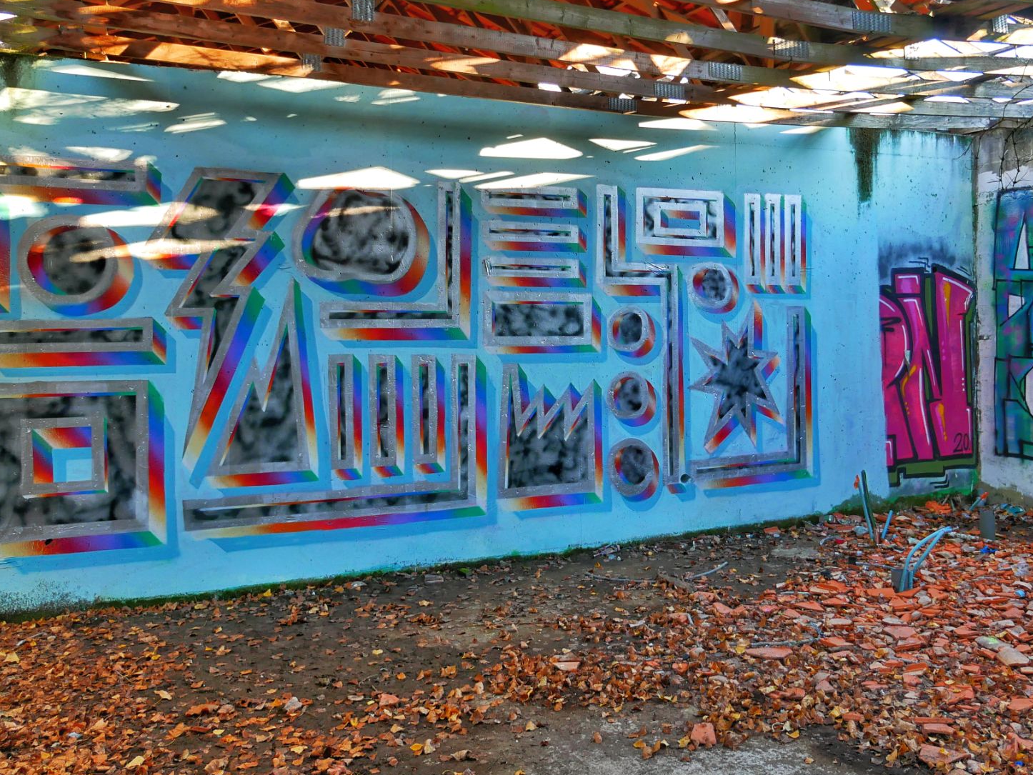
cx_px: 617
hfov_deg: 53.6
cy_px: 321
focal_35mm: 34
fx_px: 1015
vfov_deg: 41.7
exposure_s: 1/80
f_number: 2.8
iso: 200
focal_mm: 12
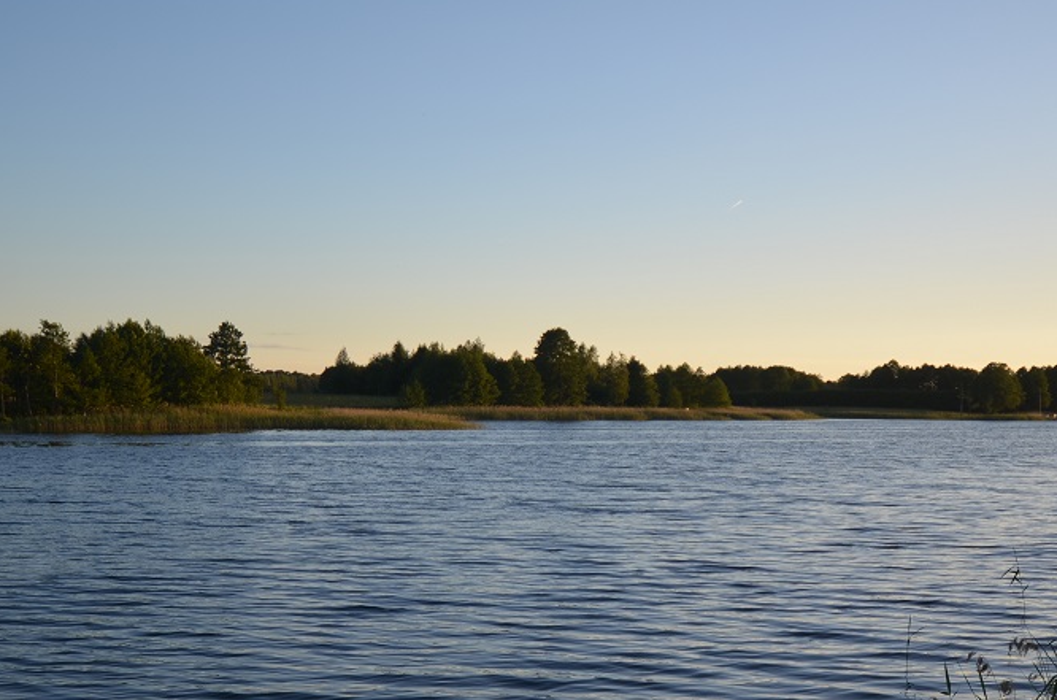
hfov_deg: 36.9
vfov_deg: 24.7
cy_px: 517
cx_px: 605
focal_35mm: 54
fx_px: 1582
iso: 100
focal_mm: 24
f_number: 4
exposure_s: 1/250
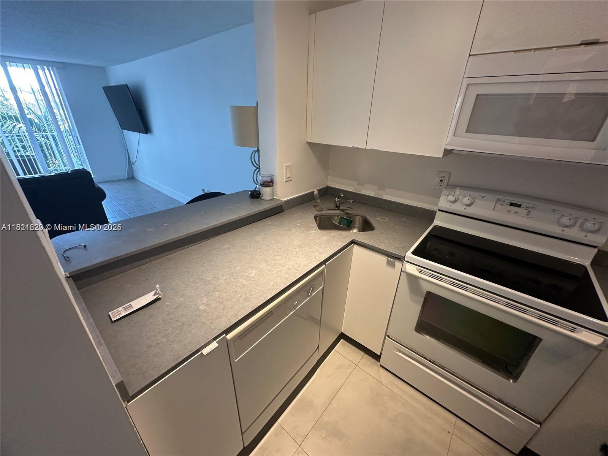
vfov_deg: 85.7
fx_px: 246
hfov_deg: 102.1
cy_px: 228
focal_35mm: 14
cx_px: 304
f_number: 2.2
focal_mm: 2.22
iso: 200
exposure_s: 1/60
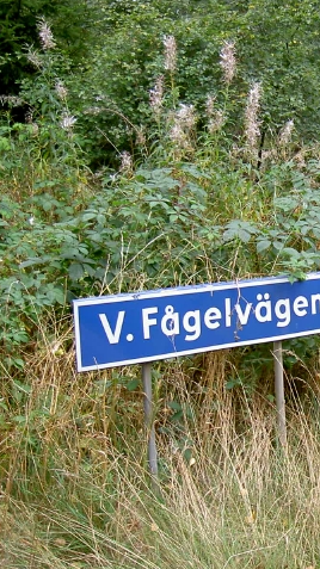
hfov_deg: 20.1
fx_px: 861
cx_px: 352
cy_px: 285
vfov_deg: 36.6
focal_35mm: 57
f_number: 2.8
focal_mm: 8
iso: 100
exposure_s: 1/48.3
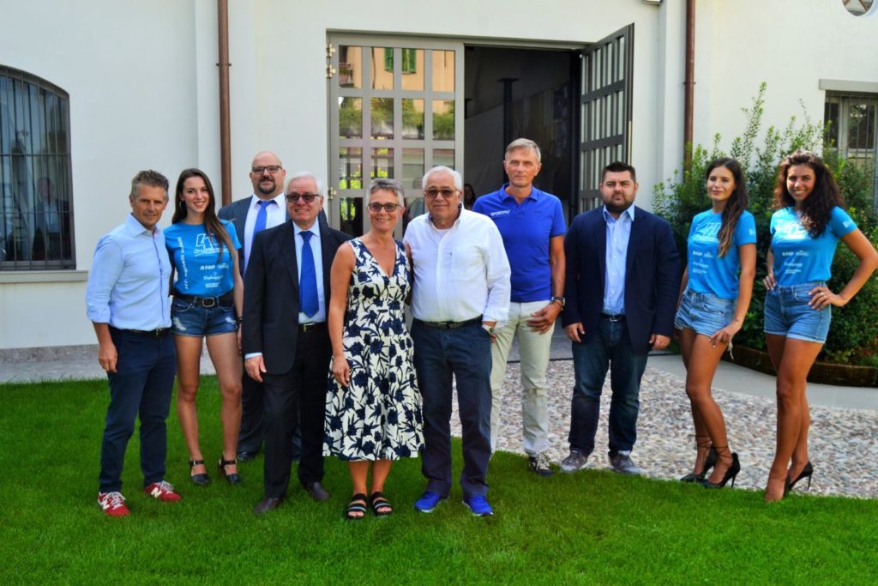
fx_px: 841
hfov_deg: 55.1
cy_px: 293
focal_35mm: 34
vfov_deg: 38.4
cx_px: 439
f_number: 10
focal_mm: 23
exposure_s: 1/200
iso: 400
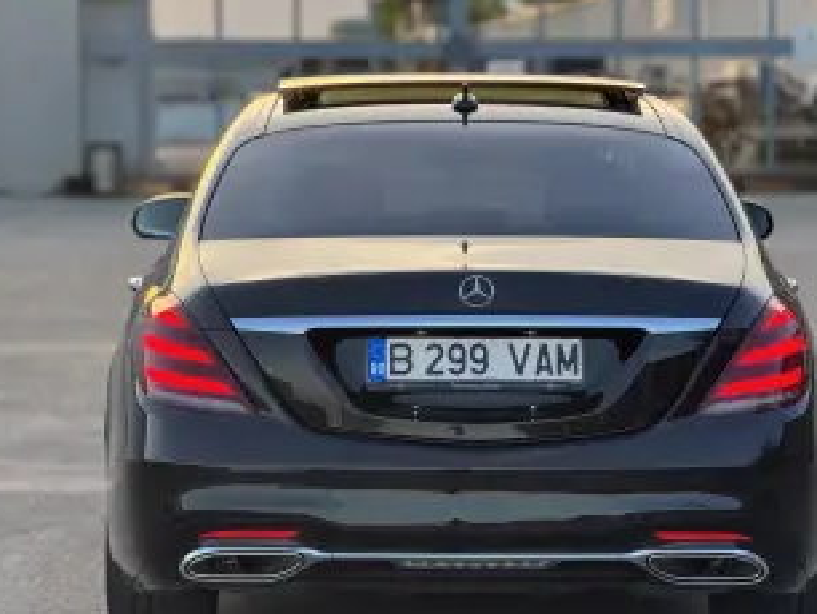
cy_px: 358
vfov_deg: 10.5
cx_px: 465
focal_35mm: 141
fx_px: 3330
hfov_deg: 14.0
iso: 64
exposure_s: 1/99
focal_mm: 15.66
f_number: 2.8
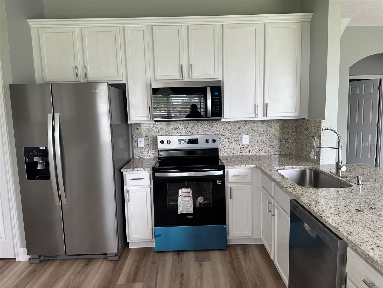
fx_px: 266
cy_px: 144
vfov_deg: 56.8
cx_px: 192
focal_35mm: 24
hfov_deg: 71.6
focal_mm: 6.86
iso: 100
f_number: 1.78
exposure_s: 1/121
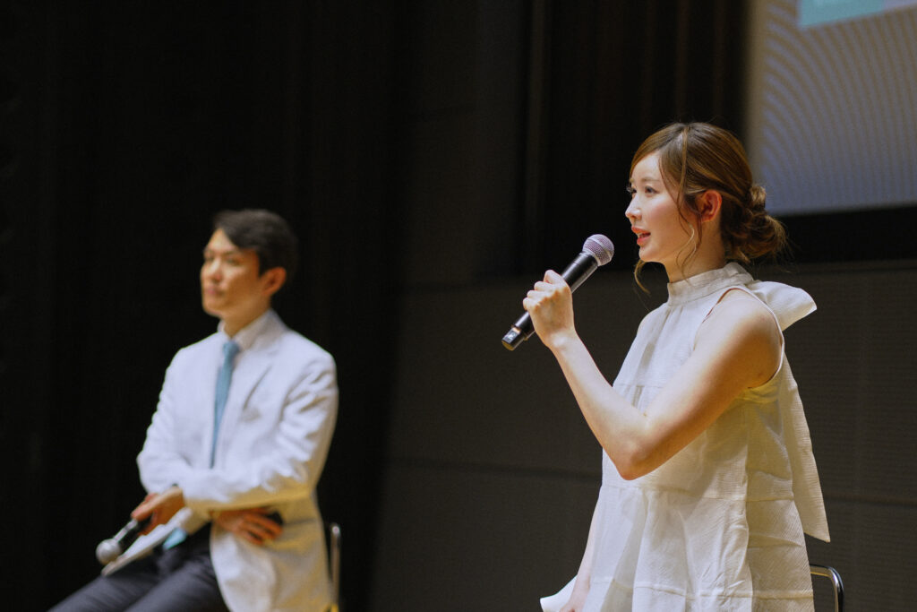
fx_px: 3248
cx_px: 458
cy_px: 306
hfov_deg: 16.1
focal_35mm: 128
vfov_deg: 10.8
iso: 160
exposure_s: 1/400
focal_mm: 85
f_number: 1.8
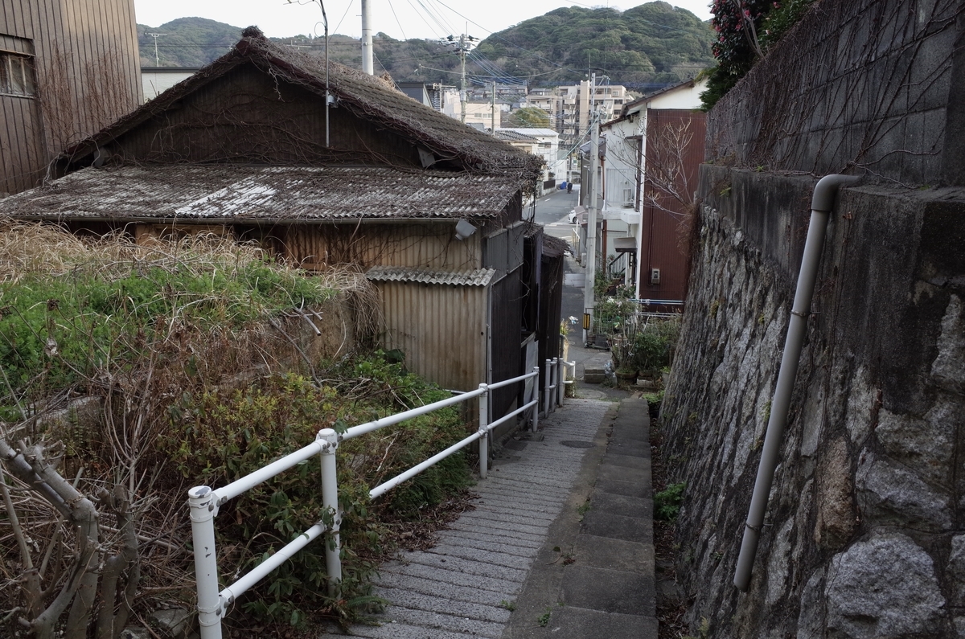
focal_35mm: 28
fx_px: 749
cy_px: 320
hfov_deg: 65.6
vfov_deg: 46.2
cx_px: 482
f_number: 8
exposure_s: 1/60
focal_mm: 18.3
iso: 320
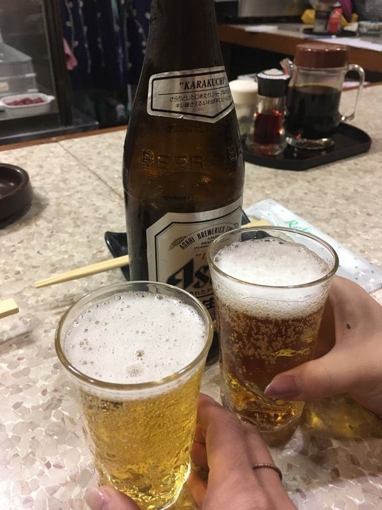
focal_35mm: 29
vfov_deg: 61.7
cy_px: 255
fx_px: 427
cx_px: 191
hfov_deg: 48.2
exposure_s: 1/30
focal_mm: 4.15
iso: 200
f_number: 2.2
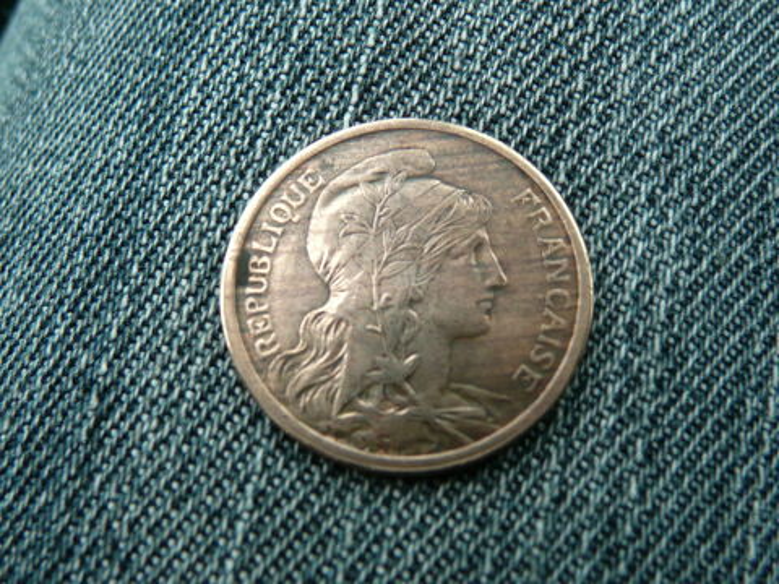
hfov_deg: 49.0
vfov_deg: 37.7
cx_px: 390
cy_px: 292
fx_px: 855
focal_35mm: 38
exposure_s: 1/80
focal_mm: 5.2
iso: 100
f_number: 3.5
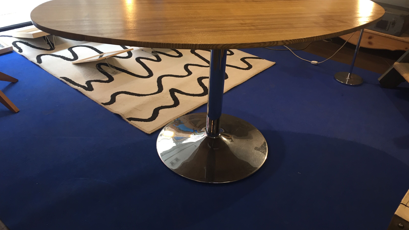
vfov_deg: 36.6
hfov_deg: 61.0
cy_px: 95
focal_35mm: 32
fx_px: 347
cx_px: 202
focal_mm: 4.15
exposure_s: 1/33
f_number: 2.2
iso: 40
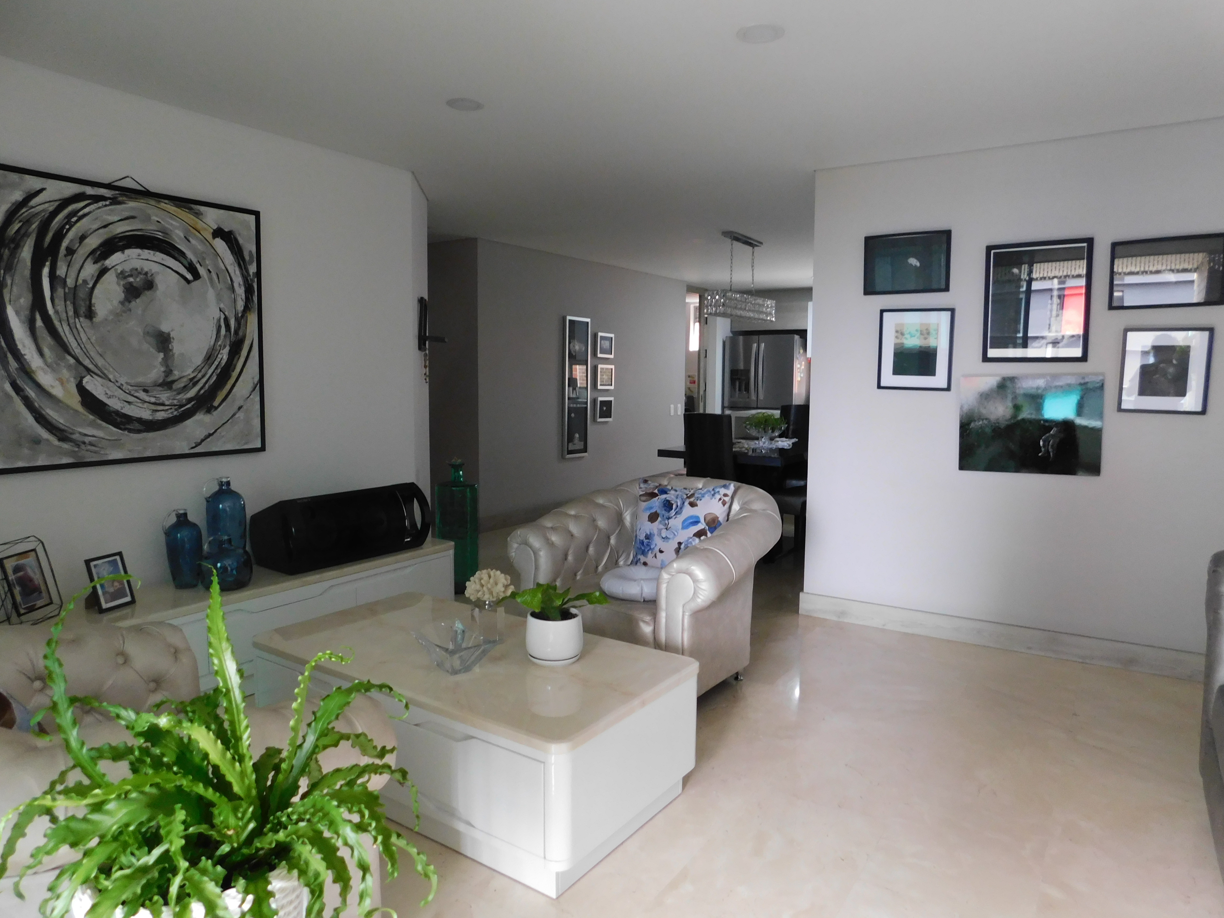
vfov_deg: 58.9
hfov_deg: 73.9
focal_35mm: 23
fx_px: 813
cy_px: 459
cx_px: 612
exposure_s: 1/30
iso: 280
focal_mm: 4
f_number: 3
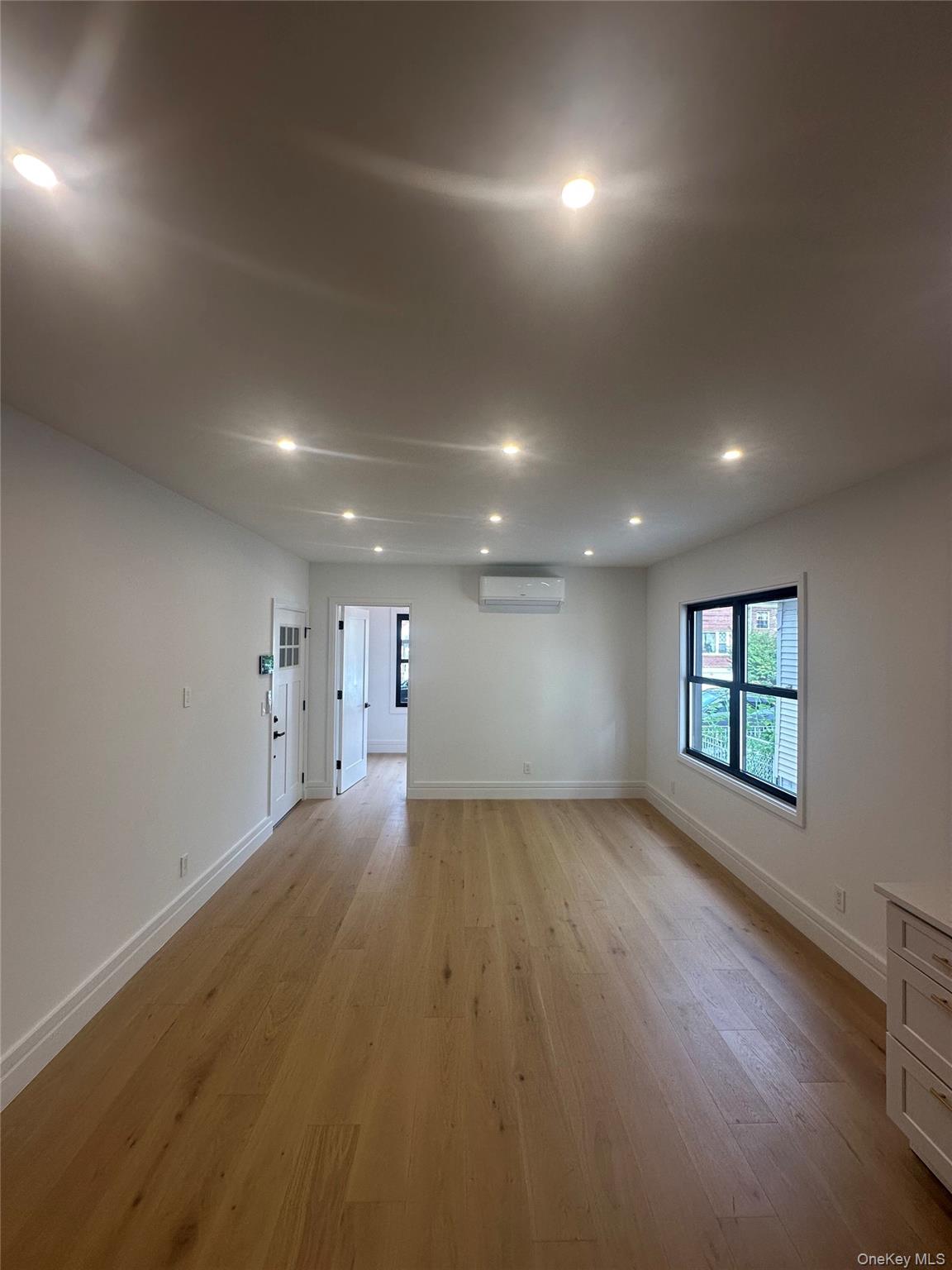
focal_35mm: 14
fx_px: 513
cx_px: 476
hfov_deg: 85.7
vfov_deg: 102.1
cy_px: 635
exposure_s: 1/120
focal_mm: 2.22
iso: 100
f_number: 2.2
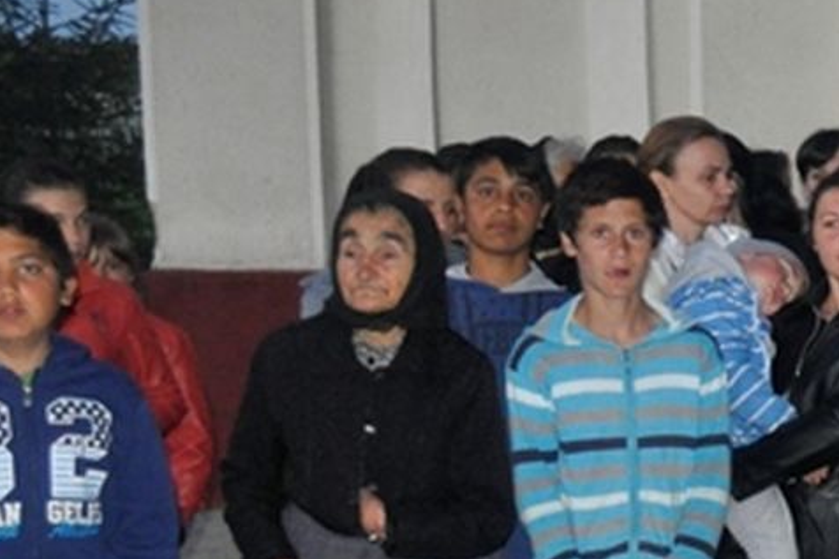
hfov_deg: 13.8
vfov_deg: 10.2
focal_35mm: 133
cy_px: 537
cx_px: 1481
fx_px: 3098
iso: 800
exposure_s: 1/60
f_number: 3.8
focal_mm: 22
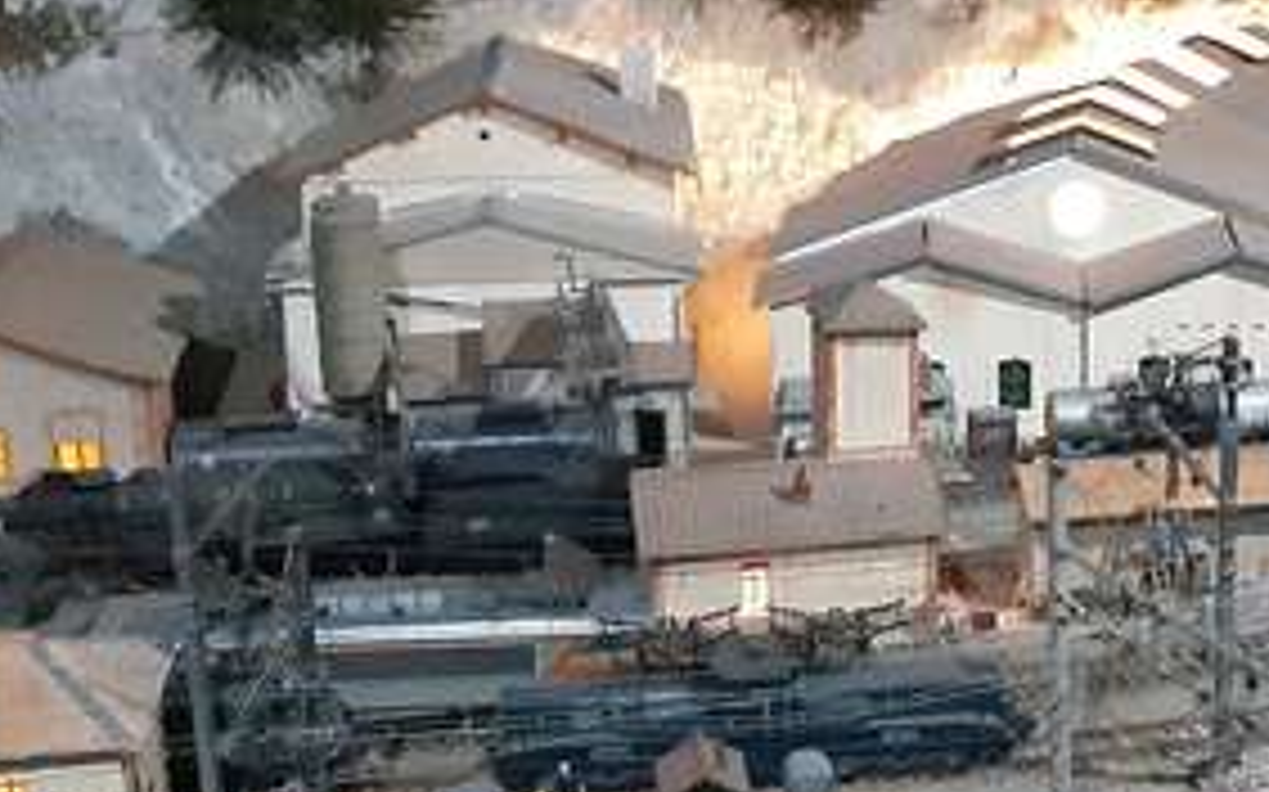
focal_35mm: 75
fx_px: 2593
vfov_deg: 17.4
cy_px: 356
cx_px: 1202
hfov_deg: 26.4
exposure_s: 1/20
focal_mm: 3.92
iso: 640
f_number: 1.7
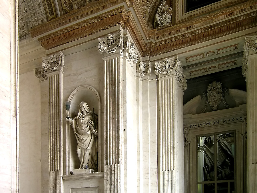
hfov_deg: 33.2
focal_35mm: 58
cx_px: 128
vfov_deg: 25.2
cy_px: 96
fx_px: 431
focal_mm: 5.8
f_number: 2.8
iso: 50
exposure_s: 1/57.7
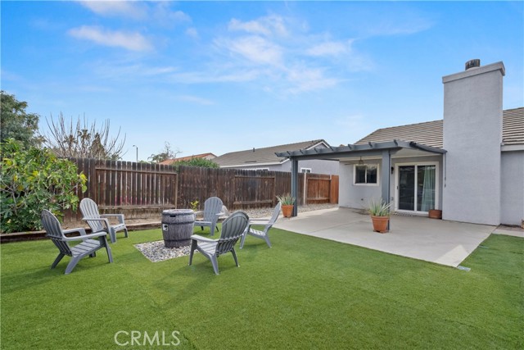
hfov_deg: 96.7
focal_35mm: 16
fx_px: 233
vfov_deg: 73.8
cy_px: 175
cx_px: 262
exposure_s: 1/4
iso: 100
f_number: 22
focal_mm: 16
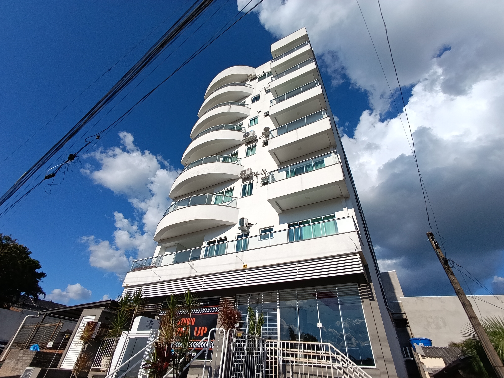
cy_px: 189
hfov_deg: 94.5
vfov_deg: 78.1
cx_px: 252
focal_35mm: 16
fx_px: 233
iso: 50
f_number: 2.2
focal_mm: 1.65
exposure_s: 1/1751
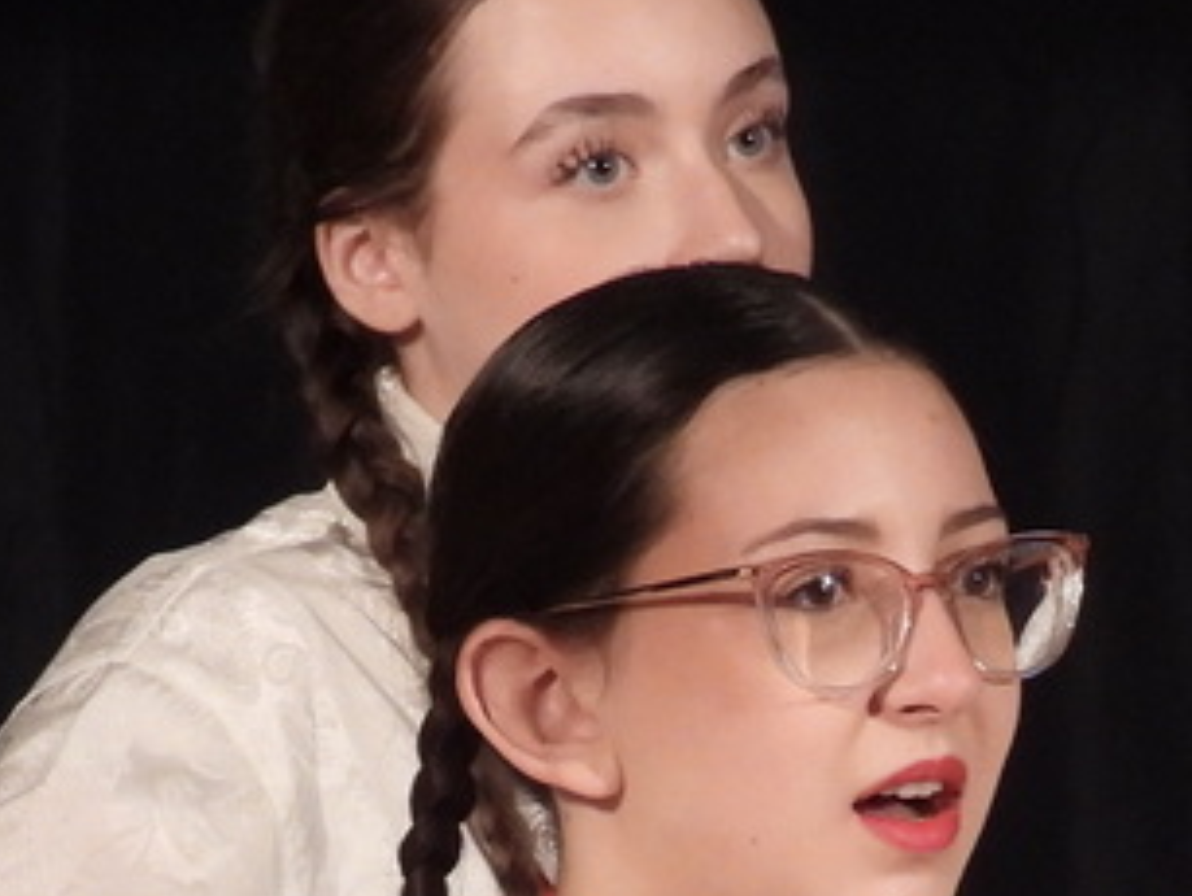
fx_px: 29051
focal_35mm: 843
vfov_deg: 1.8
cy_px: 1547
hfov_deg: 2.4
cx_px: 631
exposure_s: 1/20
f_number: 4.5
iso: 400
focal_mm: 38.6
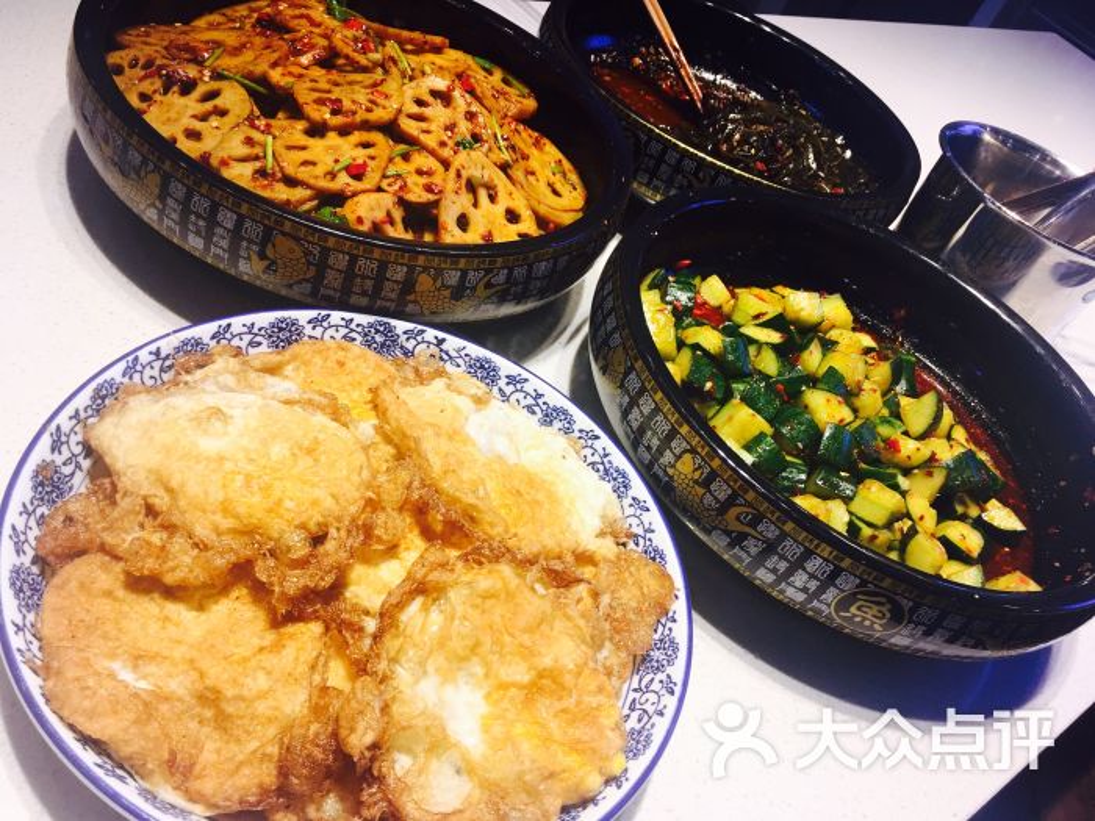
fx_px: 917
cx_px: 548
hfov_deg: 61.7
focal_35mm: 29
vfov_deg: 48.2
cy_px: 410
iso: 32
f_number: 2.2
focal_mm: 4.15
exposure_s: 1/100
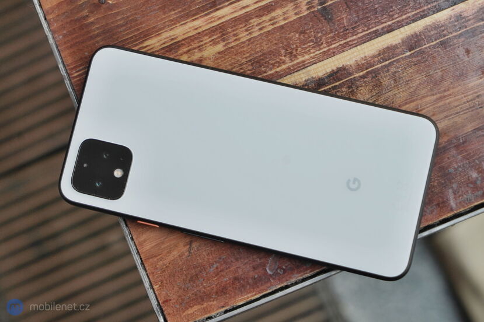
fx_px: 847
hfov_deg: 31.9
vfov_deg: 21.6
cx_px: 242
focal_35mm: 63
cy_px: 161
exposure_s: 1/160
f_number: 6.3
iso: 1000
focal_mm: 63
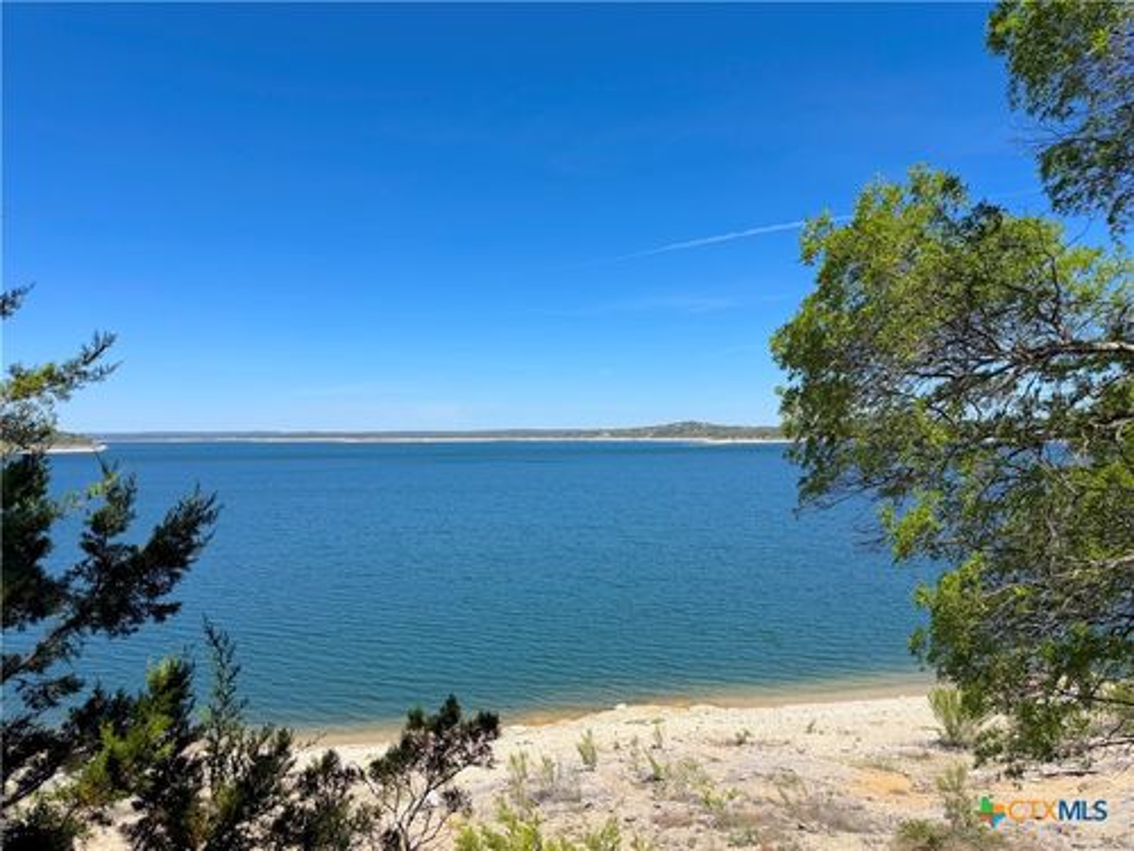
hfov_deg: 71.6
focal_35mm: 24
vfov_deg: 56.8
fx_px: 786
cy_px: 426
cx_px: 567
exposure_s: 1/5714
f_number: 1.78
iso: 80
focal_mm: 6.76
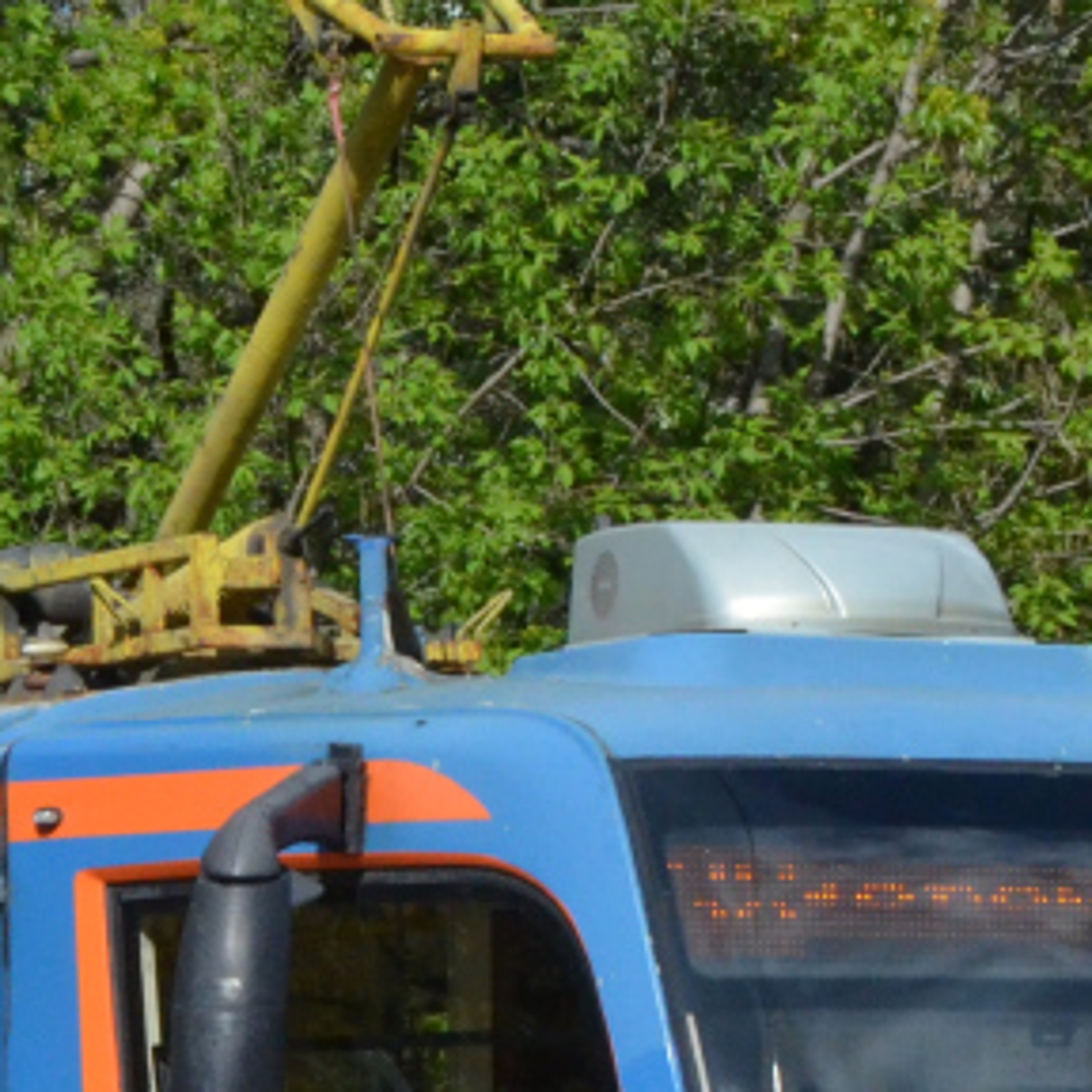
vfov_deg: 5.4
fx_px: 11492
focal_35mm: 322
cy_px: 946
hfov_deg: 5.4
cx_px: 23
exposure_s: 1/3000
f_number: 13
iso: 2000
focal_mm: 56
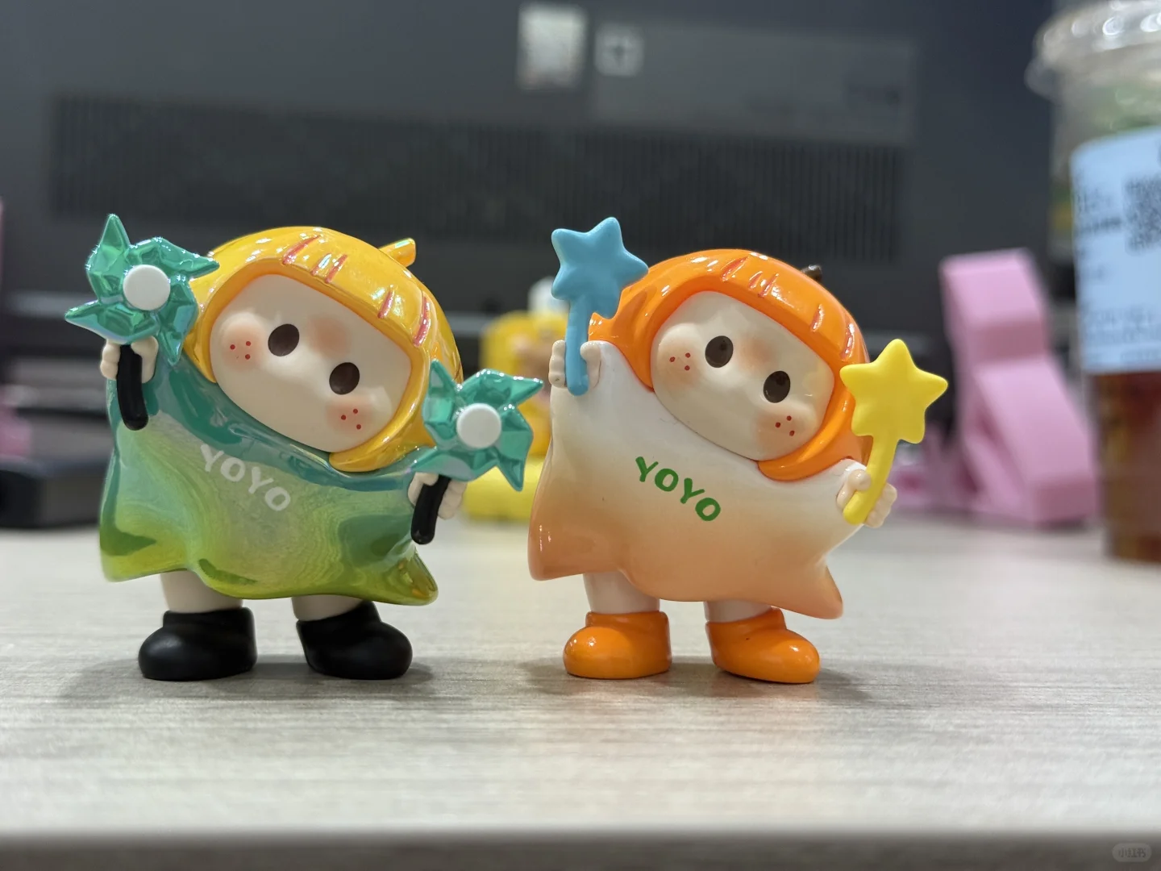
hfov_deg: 39.7
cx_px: 580
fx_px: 1610
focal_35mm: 48
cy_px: 436
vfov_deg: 30.3
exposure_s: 1/50
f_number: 1.78
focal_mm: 6.76
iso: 200
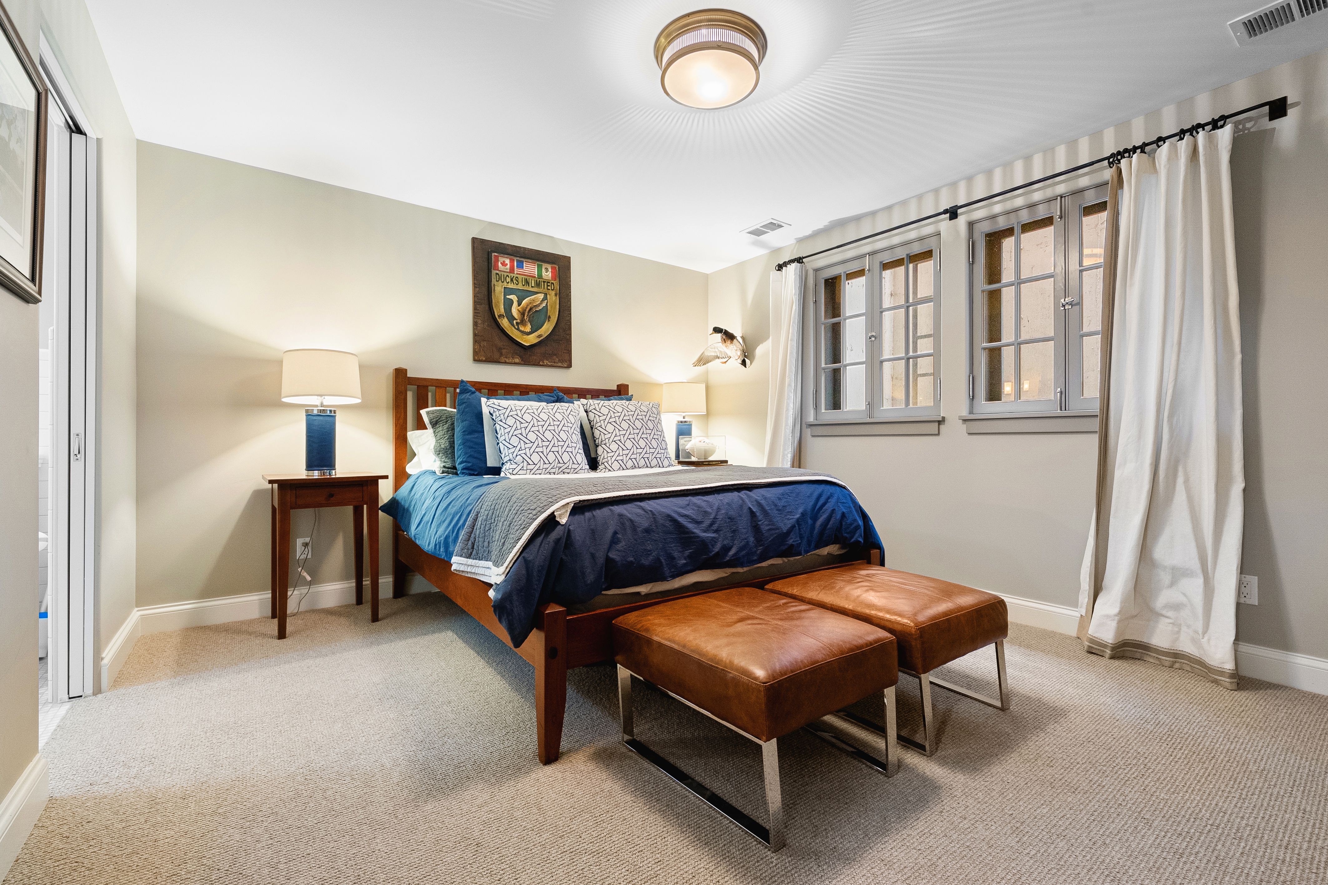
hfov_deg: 100.4
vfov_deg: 77.3
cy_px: 442
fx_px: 553
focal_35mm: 15
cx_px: 664
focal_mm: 15
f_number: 9
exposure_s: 1/1.67
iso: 800
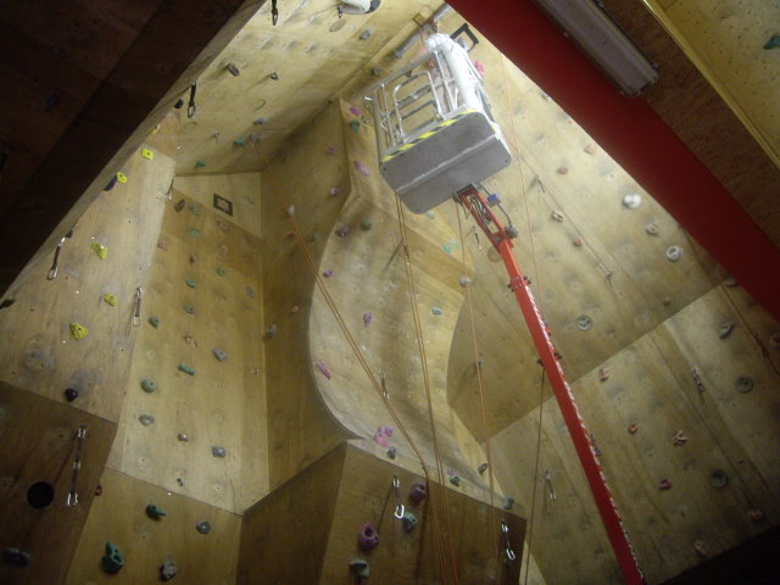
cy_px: 292
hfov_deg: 49.0
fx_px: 856
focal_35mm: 38
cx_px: 390
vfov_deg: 37.7
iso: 200
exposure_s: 1/15
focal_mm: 6.2
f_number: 2.7
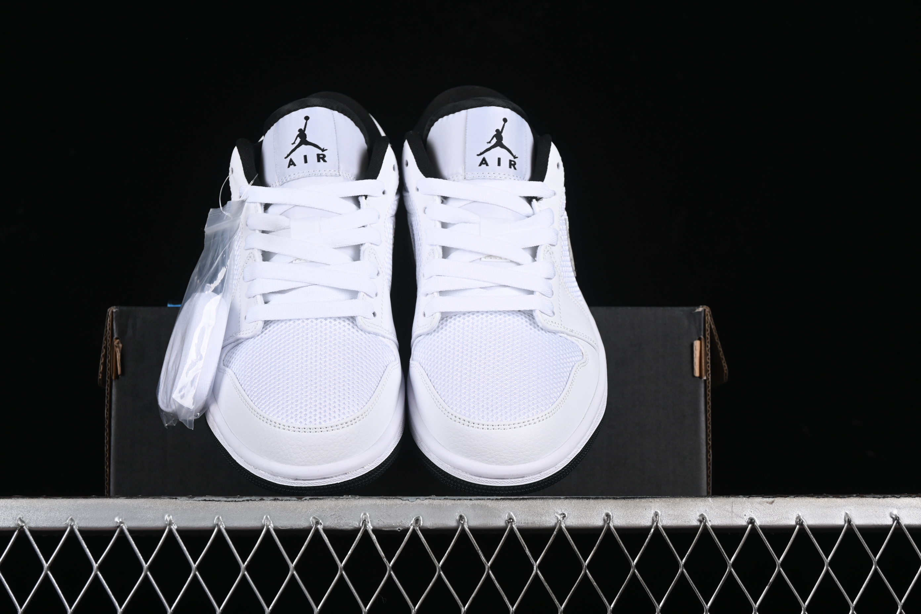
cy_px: 307
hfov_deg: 28.1
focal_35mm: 72
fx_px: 1842
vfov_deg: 18.9
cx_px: 460
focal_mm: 48
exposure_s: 1/160
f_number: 7.1
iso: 160
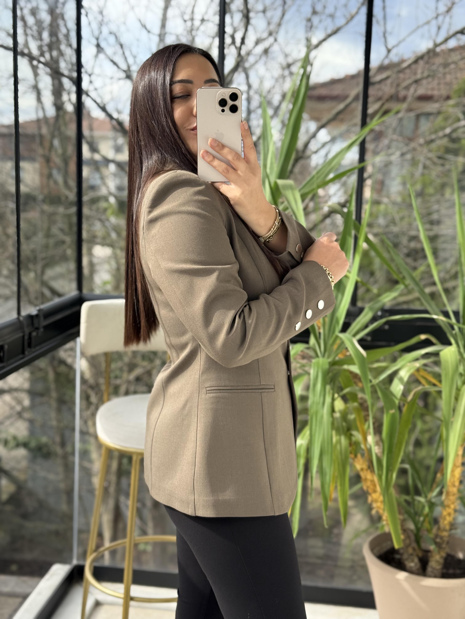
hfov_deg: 30.3
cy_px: 310
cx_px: 232
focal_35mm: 48
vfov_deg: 39.7
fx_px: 860
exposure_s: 1/646
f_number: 1.78
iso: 80
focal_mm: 6.76
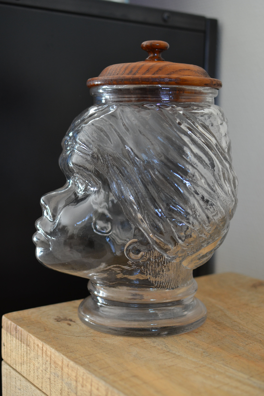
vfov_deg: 37.9
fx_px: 577
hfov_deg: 25.8
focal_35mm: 52
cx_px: 132
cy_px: 198
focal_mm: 35
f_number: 2.8
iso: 400
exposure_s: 1/60
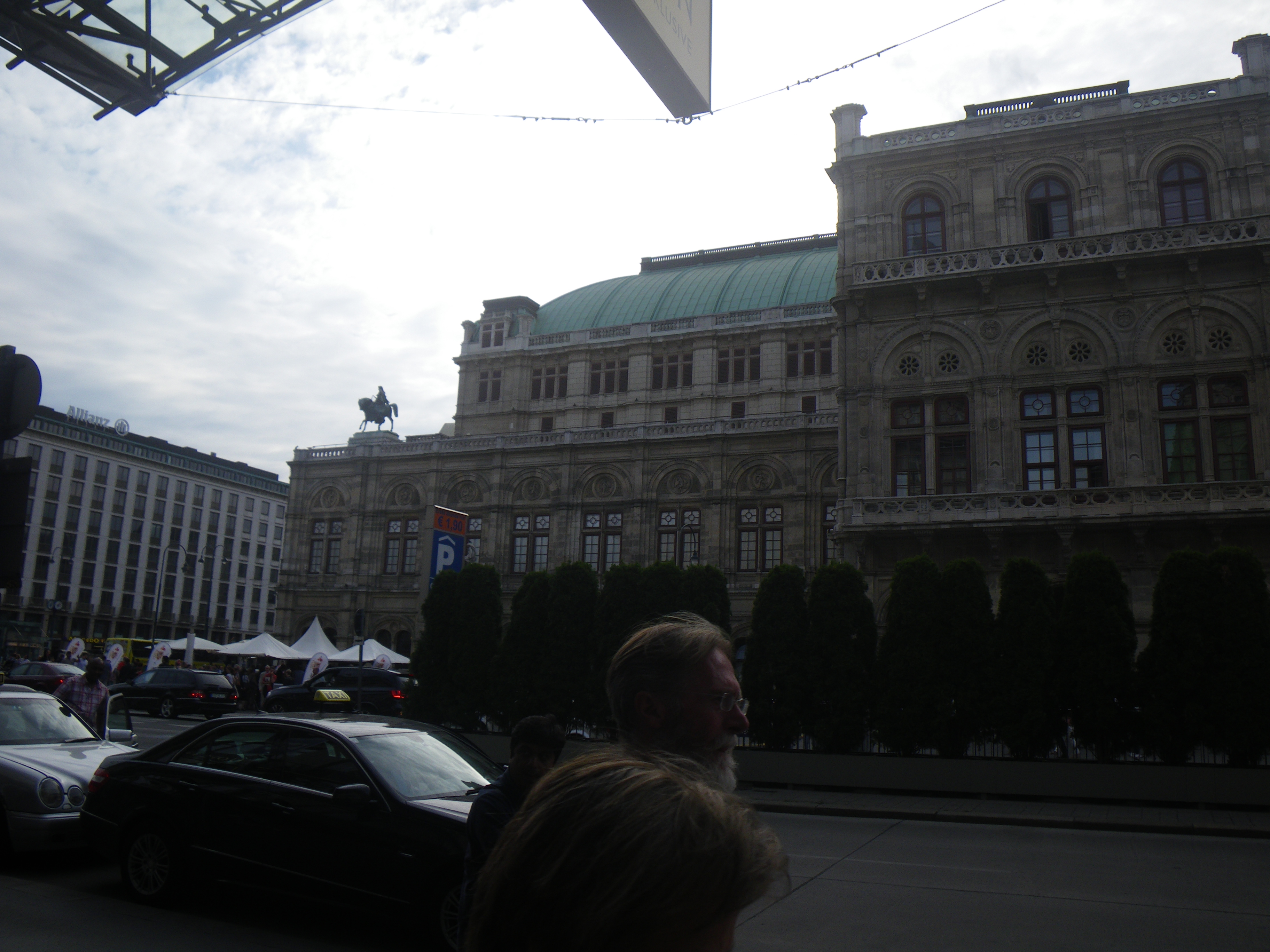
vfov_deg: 49.7
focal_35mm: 28
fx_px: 1027
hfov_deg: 63.4
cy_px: 476
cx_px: 635
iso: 50
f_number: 4.2
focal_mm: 5
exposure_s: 1/500
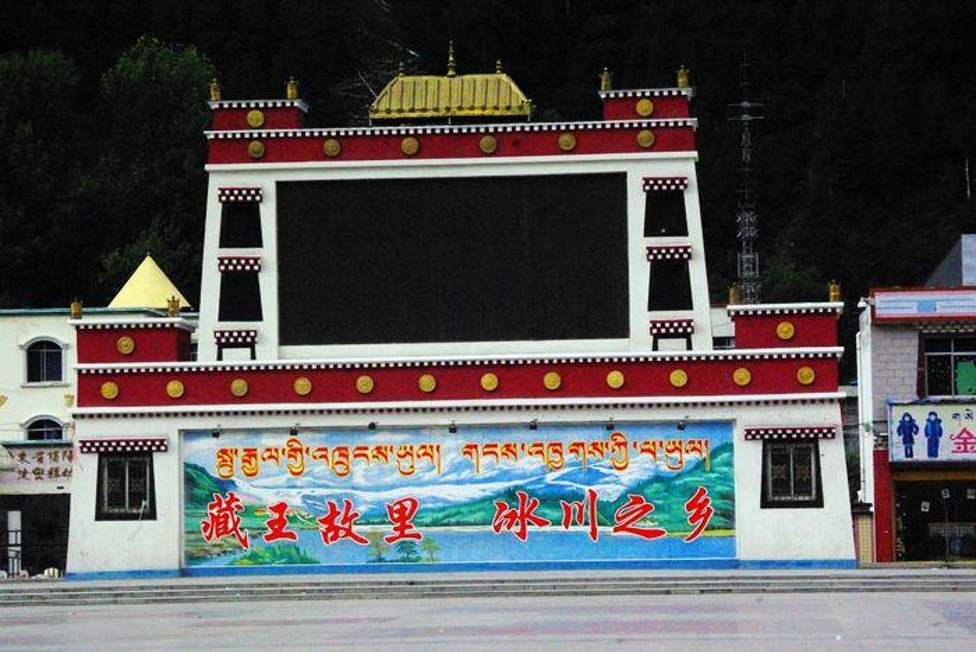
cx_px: 488
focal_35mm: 132
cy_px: 326
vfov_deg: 10.4
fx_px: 3582
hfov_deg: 15.5
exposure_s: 1/2000
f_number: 13
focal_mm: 87.5
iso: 3200
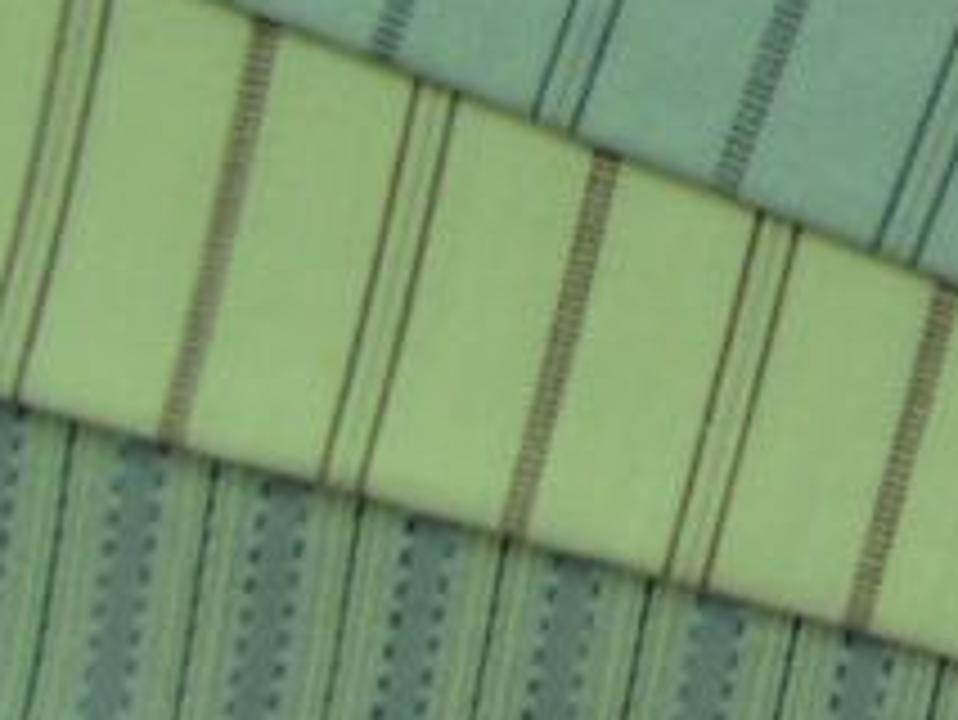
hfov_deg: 16.7
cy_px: -86
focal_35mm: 110
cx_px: 1295
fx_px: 3046
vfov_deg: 13.2
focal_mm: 6.6
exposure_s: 1/30
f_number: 3.5
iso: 200
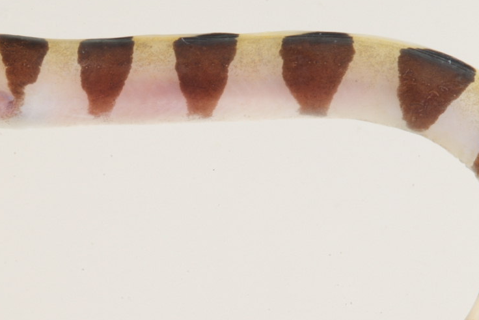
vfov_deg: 4.4
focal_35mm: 309
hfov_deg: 6.7
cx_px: 171
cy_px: 267
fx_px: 4112
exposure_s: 1/60
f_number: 27
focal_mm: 105
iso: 100
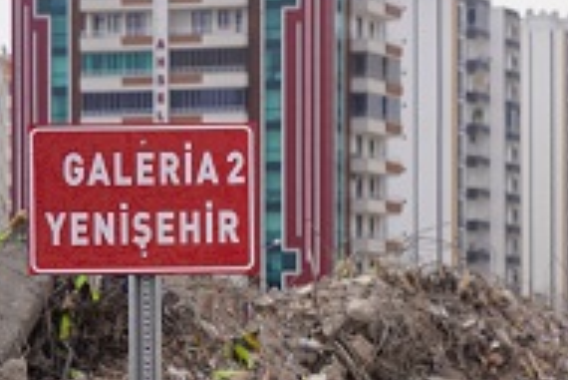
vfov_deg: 7.0
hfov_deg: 10.5
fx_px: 3079
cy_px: 350
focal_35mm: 195
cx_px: 523
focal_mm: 58
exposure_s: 1/400
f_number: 5.6
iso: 100
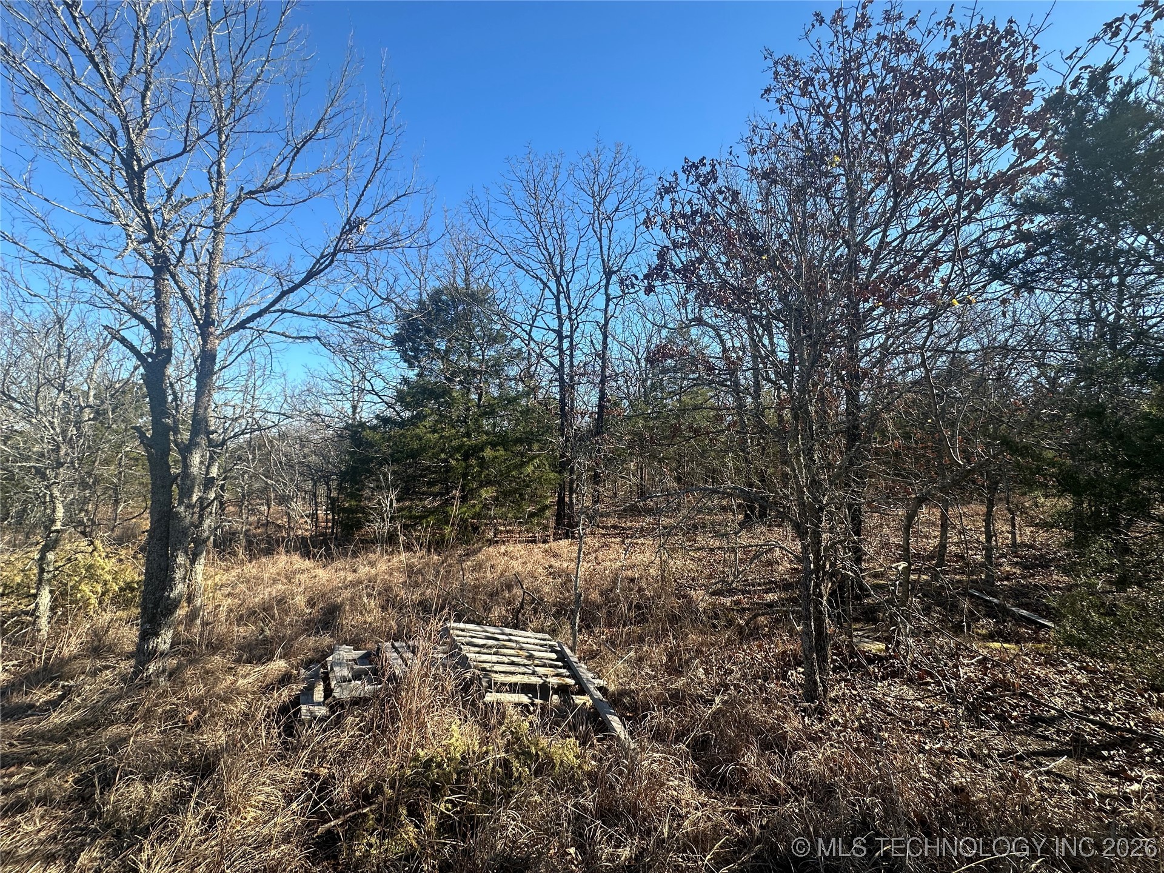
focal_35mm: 14
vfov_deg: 85.7
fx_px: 471
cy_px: 436
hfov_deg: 102.1
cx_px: 582
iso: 40
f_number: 2.2
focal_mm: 2.22
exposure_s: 1/532
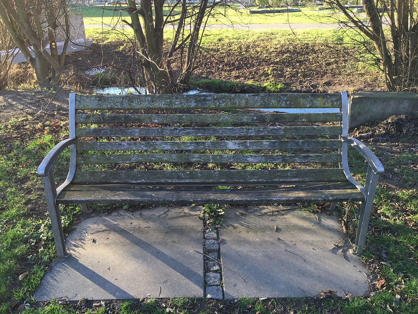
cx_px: 209
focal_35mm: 29
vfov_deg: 48.2
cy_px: 157
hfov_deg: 61.7
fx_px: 350
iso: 32
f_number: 2.2
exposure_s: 1/126
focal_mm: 4.15
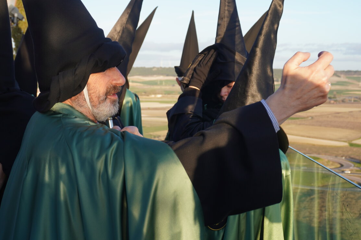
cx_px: 187
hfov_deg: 37.1
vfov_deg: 25.2
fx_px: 537
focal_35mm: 54
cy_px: 109
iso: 100
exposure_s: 1/80
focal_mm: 31
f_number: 6.3
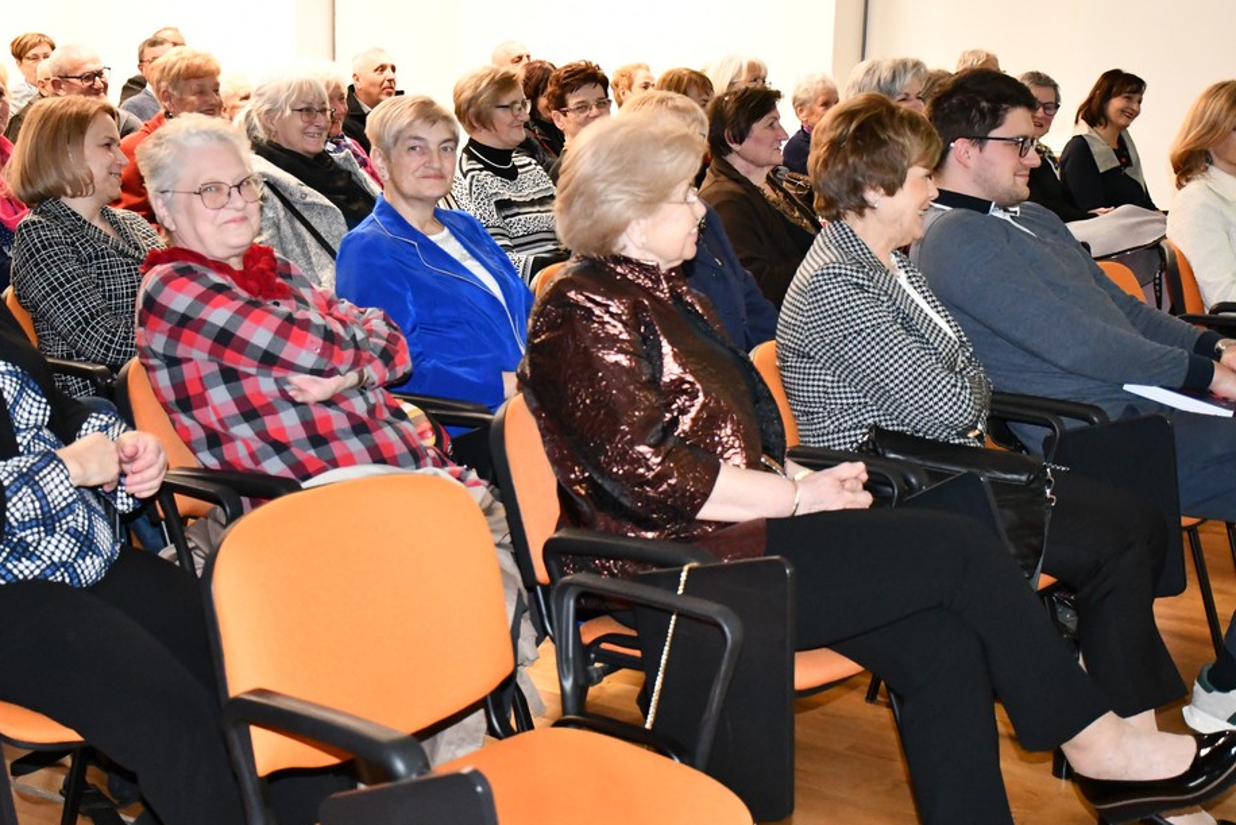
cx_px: 546
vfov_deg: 23.8
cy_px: 377
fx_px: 1957
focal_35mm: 57
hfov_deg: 35.0
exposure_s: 1/60
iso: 6400
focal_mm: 34
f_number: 4.2
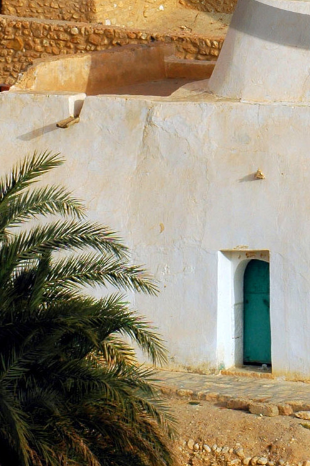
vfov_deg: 3.0
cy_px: -240
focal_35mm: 677
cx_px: 351
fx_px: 8760
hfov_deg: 2.0
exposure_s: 1/640
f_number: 6.3
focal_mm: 140
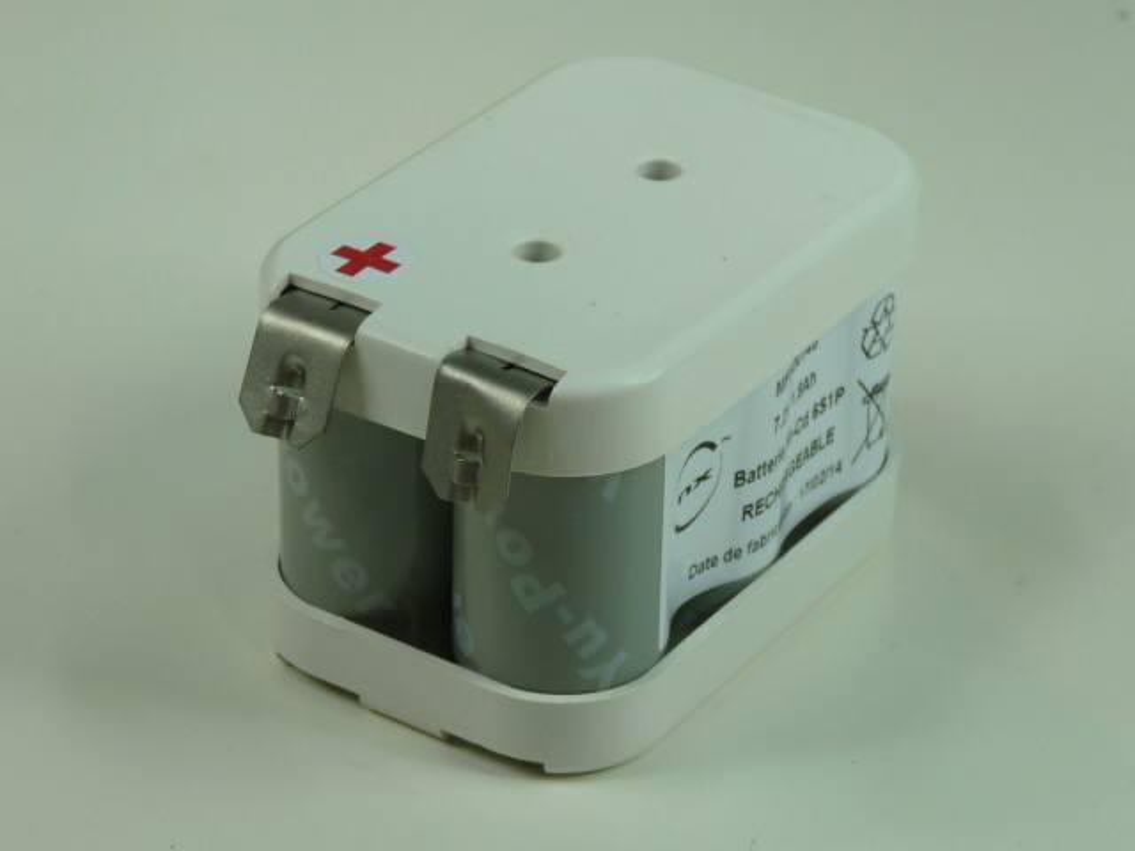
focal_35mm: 119
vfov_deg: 12.5
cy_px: 426
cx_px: 568
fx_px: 3902
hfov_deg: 16.6
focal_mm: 11.9
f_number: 3.4
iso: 100
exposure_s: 1/60
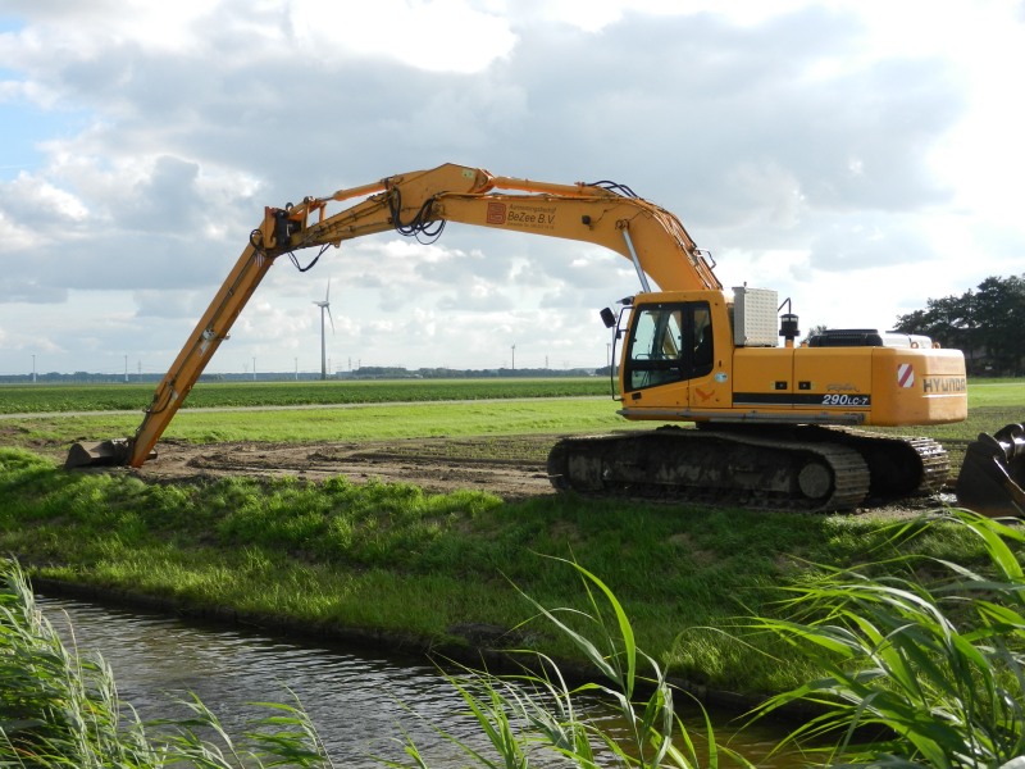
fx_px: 1332
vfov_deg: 32.2
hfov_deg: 42.1
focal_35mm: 45
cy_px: 384
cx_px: 512
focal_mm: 8.2
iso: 160
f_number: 4.2
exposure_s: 1/800
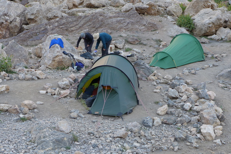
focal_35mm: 55
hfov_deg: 36.2
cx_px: 116
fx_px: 353
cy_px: 77
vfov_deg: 24.6
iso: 80
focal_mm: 10.8
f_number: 2.5
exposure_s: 1/100
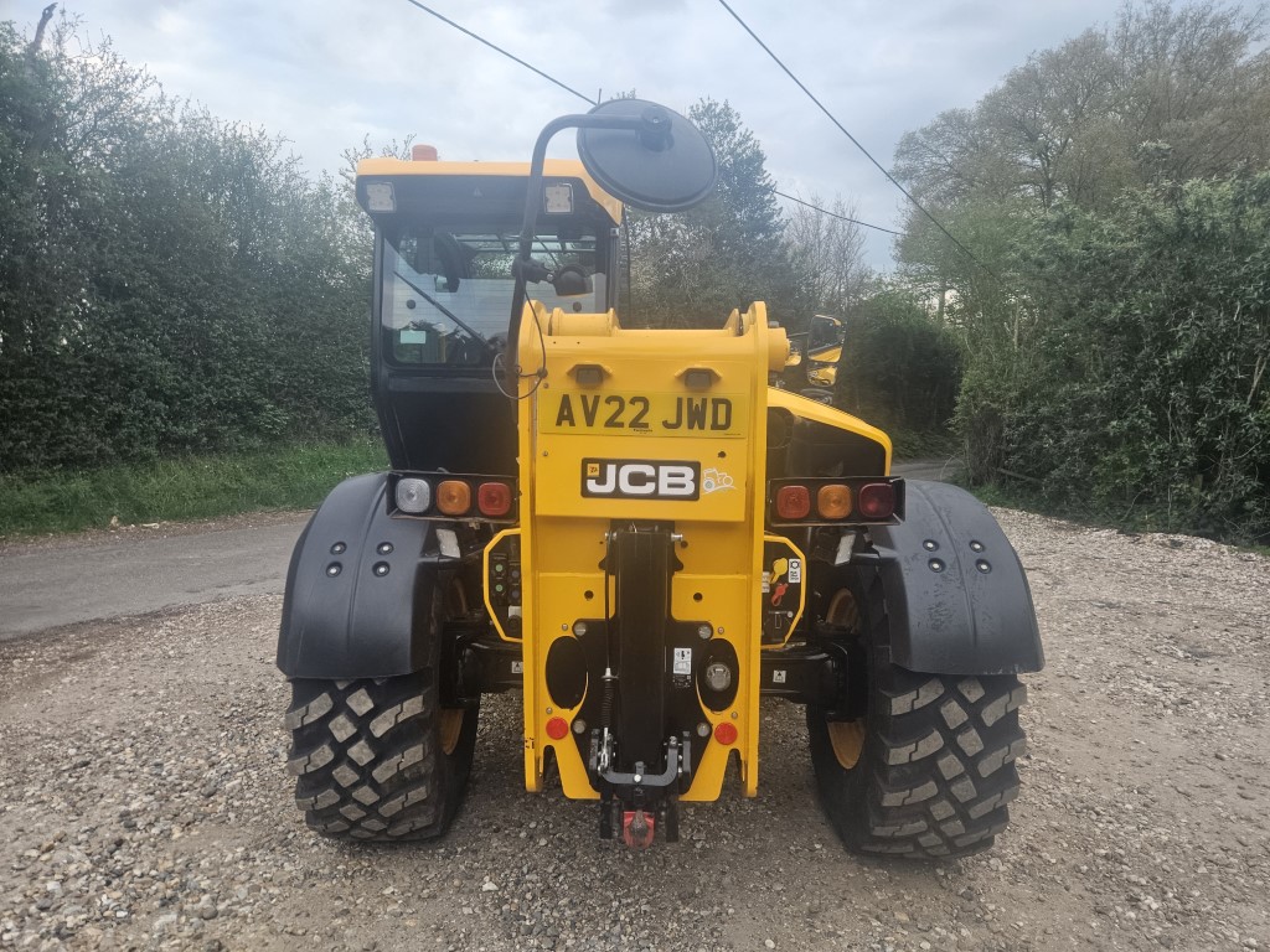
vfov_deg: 58.9
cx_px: 635
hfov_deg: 73.9
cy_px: 476
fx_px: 844
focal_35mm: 23
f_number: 1.8
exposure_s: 1/180
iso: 160
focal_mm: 5.4
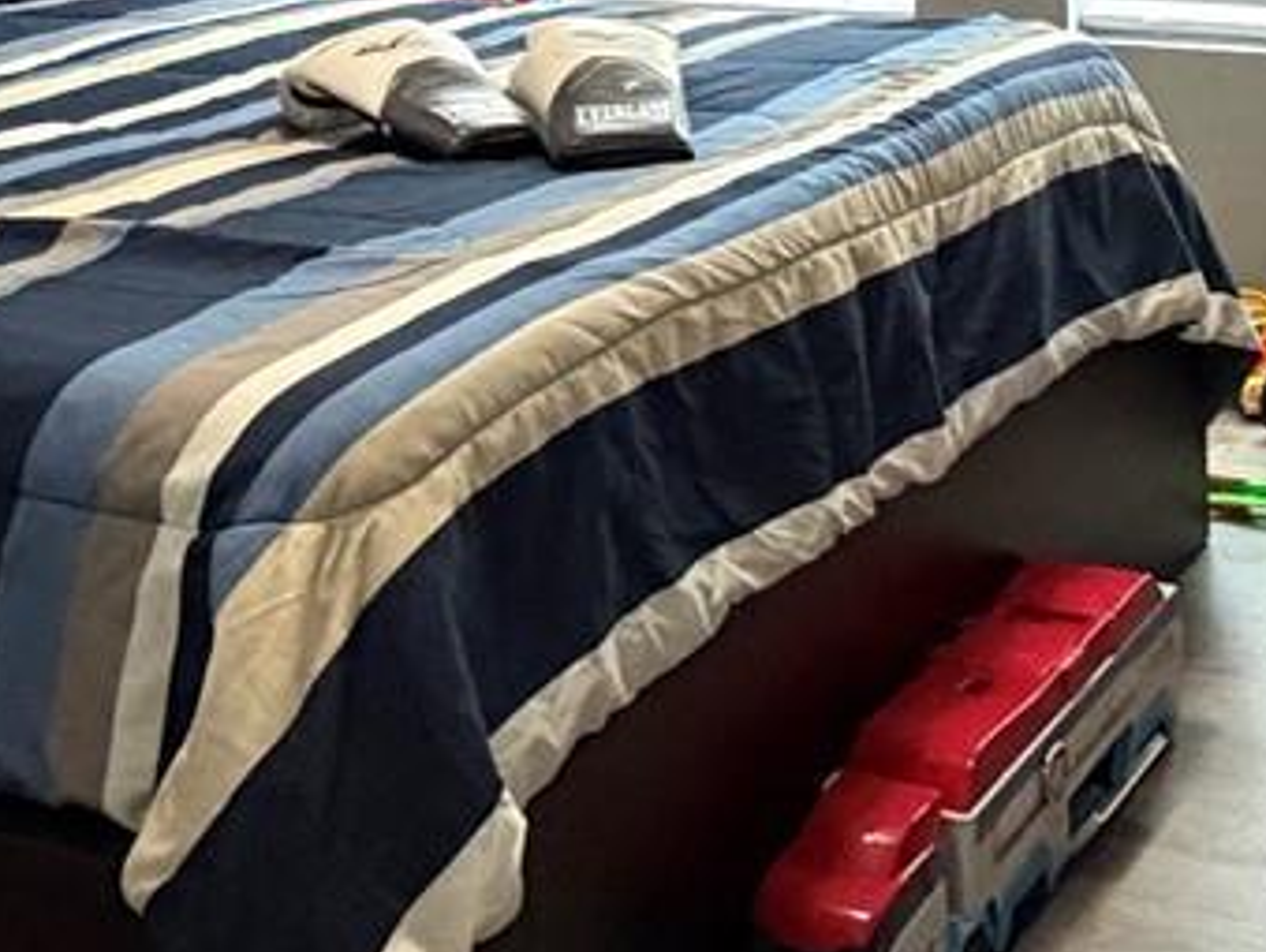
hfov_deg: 29.1
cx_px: 874
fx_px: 2416
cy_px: -422
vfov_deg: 19.7
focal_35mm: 66
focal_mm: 2.22
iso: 800
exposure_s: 1/60
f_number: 2.2
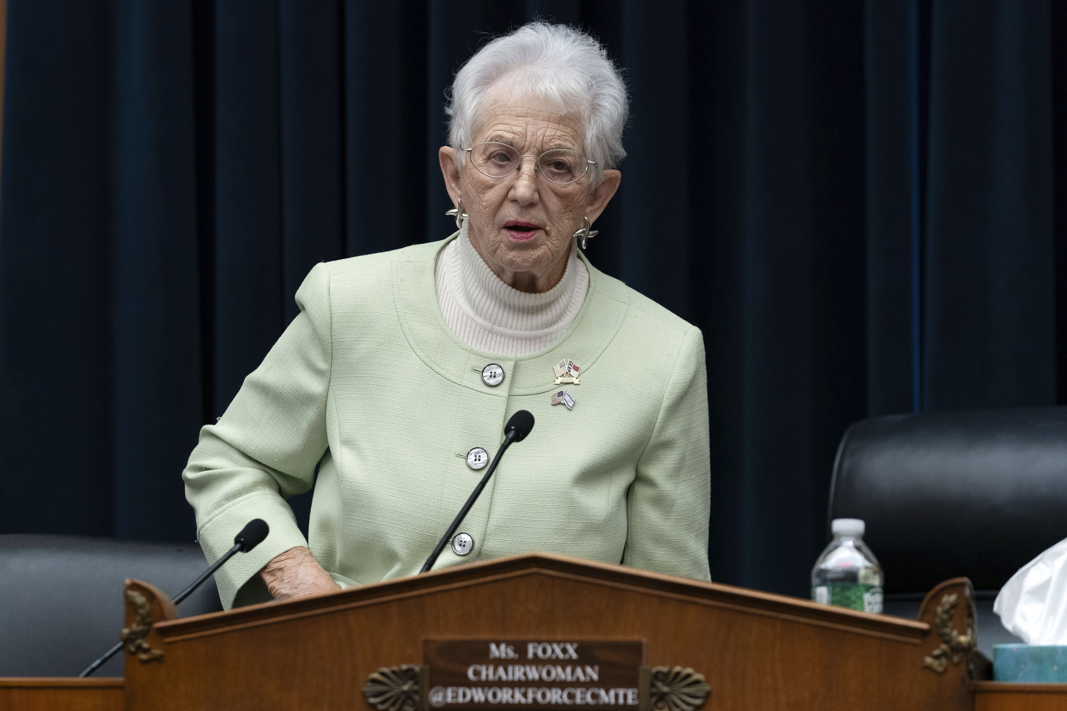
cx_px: 534
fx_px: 5275
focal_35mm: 178
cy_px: 356
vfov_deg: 7.7
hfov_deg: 11.5
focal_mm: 178
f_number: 5
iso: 3200
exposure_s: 1/400
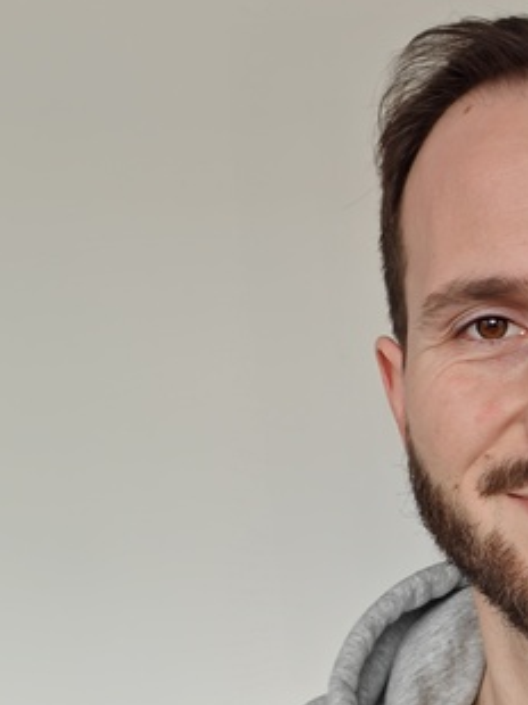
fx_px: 1405
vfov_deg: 27.7
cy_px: 545
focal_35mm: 69
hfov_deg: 20.5
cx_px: 548
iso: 80
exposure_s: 1/50
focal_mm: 2.98
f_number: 2
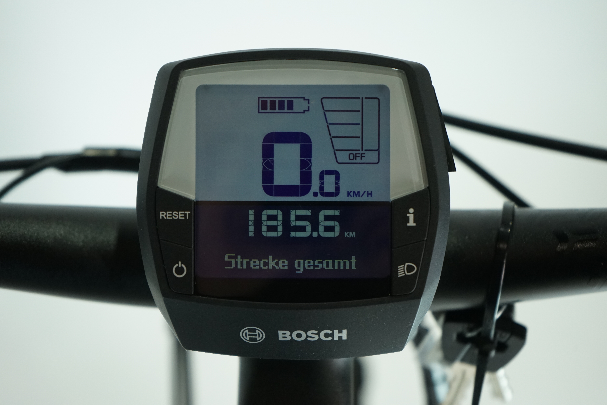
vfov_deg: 19.5
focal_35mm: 70
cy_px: 202
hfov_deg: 28.8
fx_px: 1180
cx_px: 304
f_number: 5.6
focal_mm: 70
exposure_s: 1/200
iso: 2000
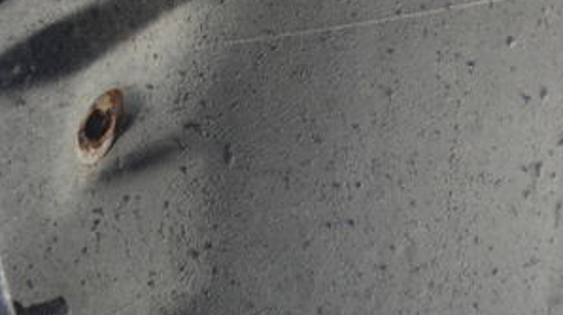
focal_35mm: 82
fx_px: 1223
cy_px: 6
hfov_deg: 25.7
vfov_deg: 14.5
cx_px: 389
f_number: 3.1
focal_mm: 6.3
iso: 80
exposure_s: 1/30.3
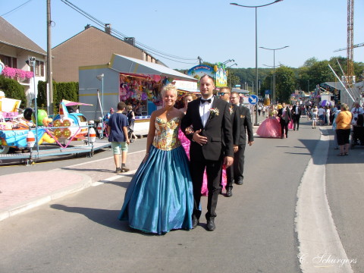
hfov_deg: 46.8
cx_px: 182
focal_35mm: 40
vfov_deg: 36.0
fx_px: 421
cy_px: 136
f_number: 5
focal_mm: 6.2
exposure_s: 1/220
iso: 70
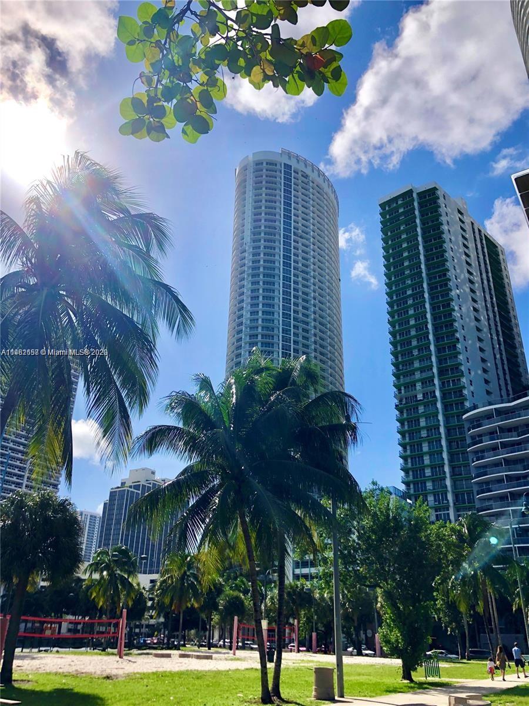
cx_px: 264
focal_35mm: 28
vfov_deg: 63.4
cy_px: 353
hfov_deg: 49.7
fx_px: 571
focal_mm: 3.99
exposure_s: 1/3472
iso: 20
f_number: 1.8
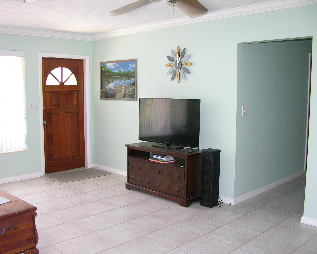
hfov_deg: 49.0
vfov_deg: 40.1
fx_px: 347
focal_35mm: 37
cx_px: 147
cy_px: 129
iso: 100
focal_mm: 8.9
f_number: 2.8
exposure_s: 1/30
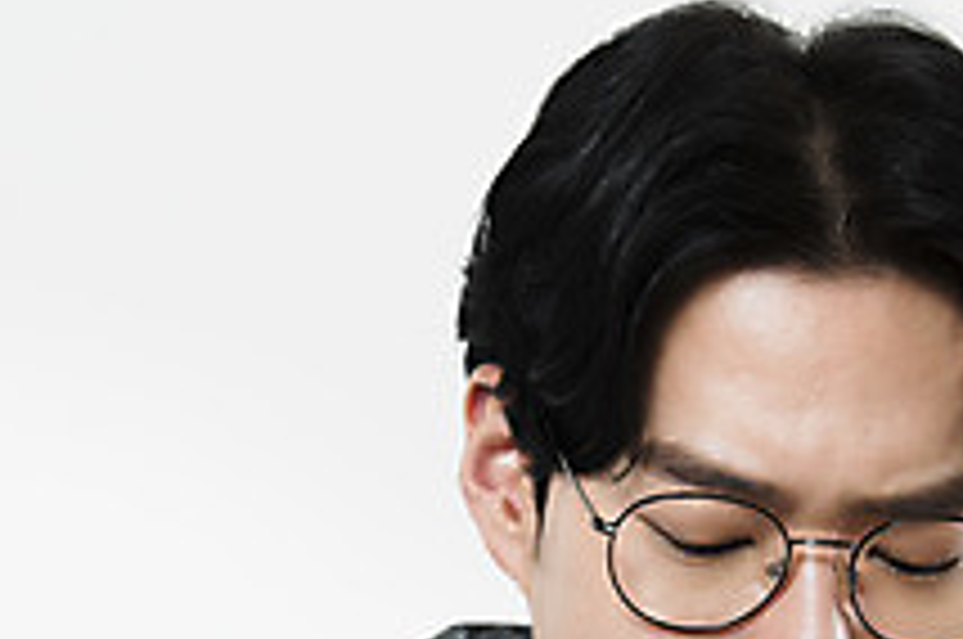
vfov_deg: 4.8
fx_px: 7639
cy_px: 868
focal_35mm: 286
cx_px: 700
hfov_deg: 7.2
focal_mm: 102
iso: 64
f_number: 8
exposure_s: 1/125
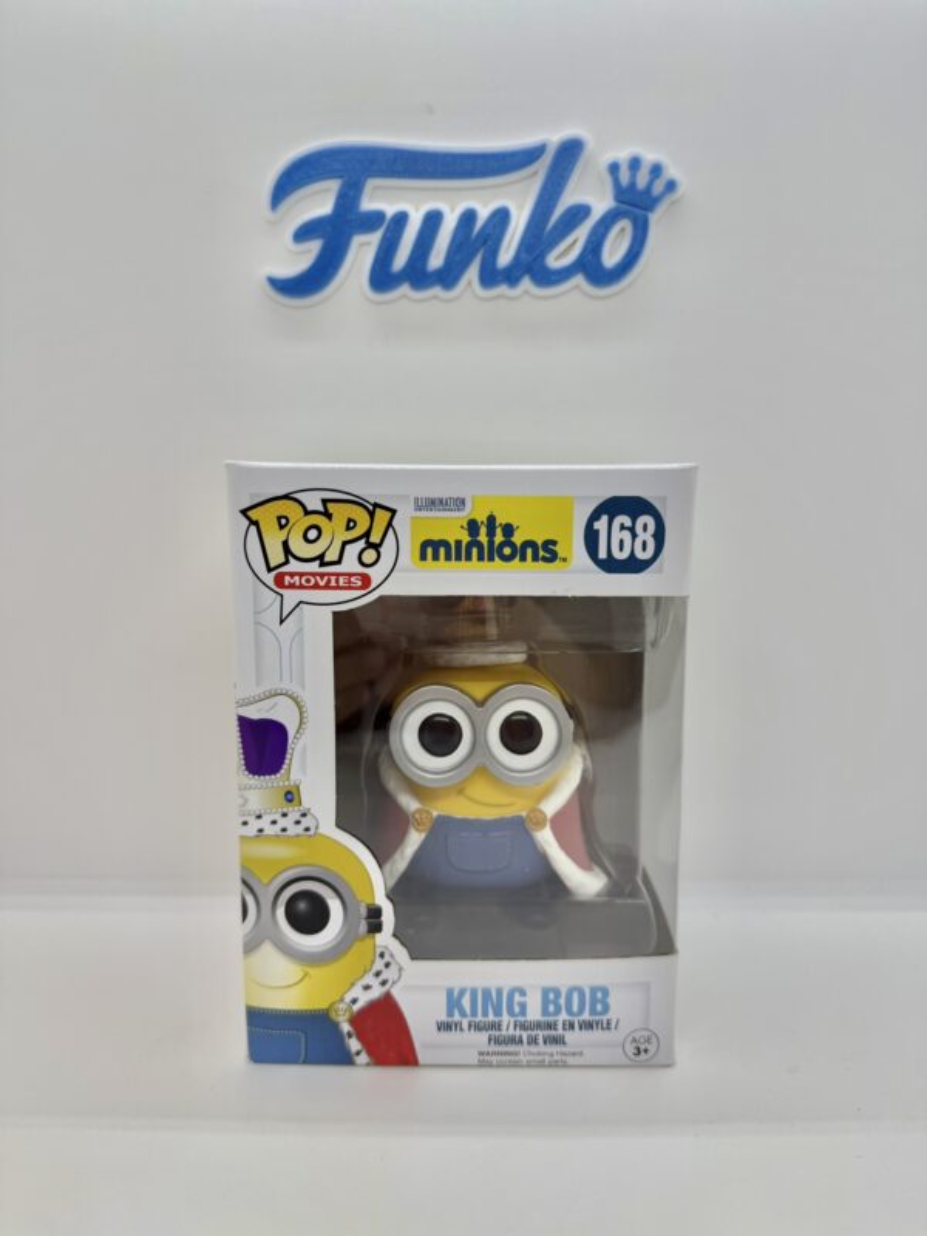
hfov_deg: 56.8
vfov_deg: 71.6
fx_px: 857
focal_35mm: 24
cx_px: 464
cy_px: 618
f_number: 1.78
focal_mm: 6.76
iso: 80
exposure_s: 1/329
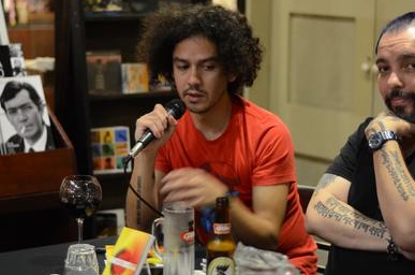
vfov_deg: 14.0
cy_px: 112
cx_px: 234
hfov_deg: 21.1
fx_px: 1115
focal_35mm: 97
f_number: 1.8
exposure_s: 1/50
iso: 1600
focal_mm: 50
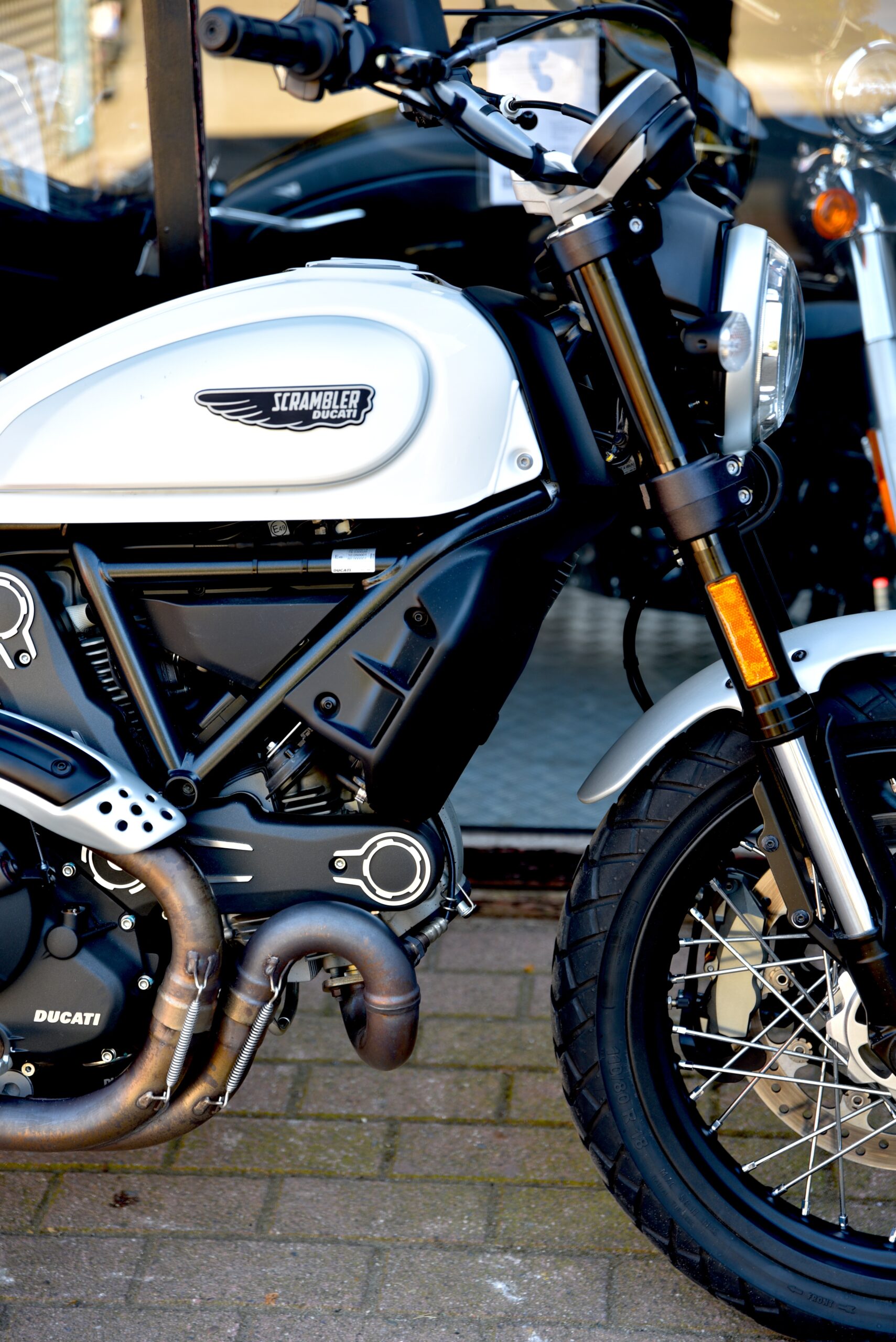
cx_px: 448
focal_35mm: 70
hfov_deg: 19.5
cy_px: 671
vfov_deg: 28.8
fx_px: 2611
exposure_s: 1/60
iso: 100
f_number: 3.2
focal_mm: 70
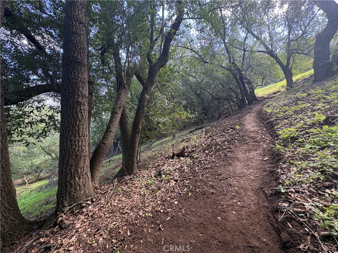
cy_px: 126
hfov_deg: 102.1
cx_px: 169
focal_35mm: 14
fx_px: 137
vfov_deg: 85.7
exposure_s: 1/99
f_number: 2.2
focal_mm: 2.22
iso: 200
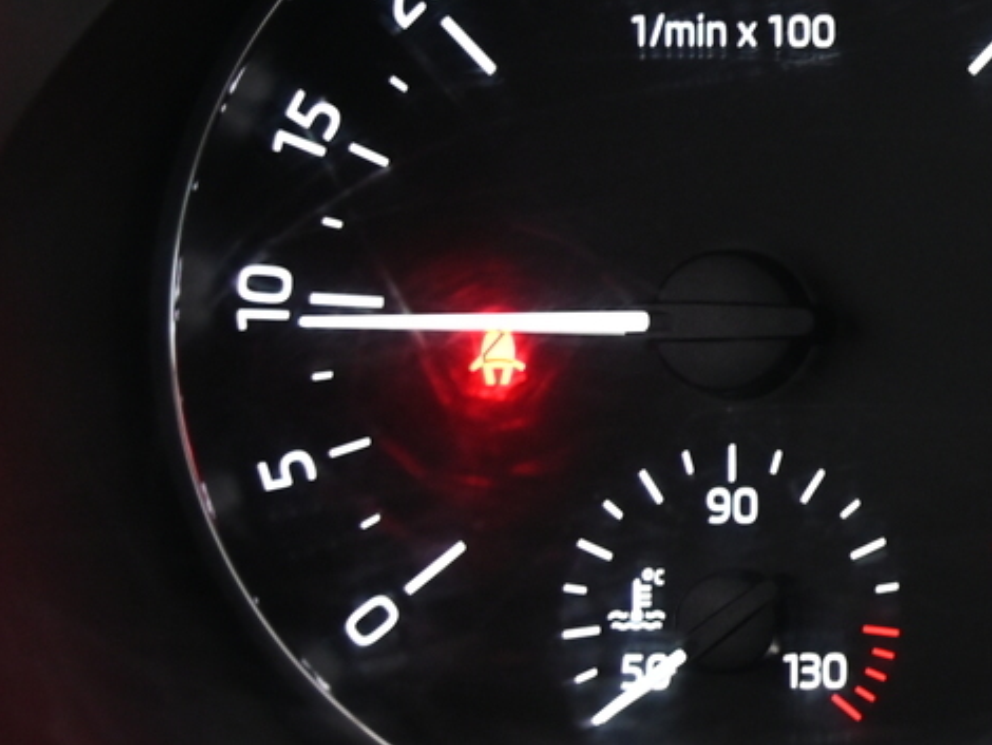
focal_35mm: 146
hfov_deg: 12.6
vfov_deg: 10.2
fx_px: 4186
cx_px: 1633
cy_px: 369
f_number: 4
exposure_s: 1/15
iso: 2000
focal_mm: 44
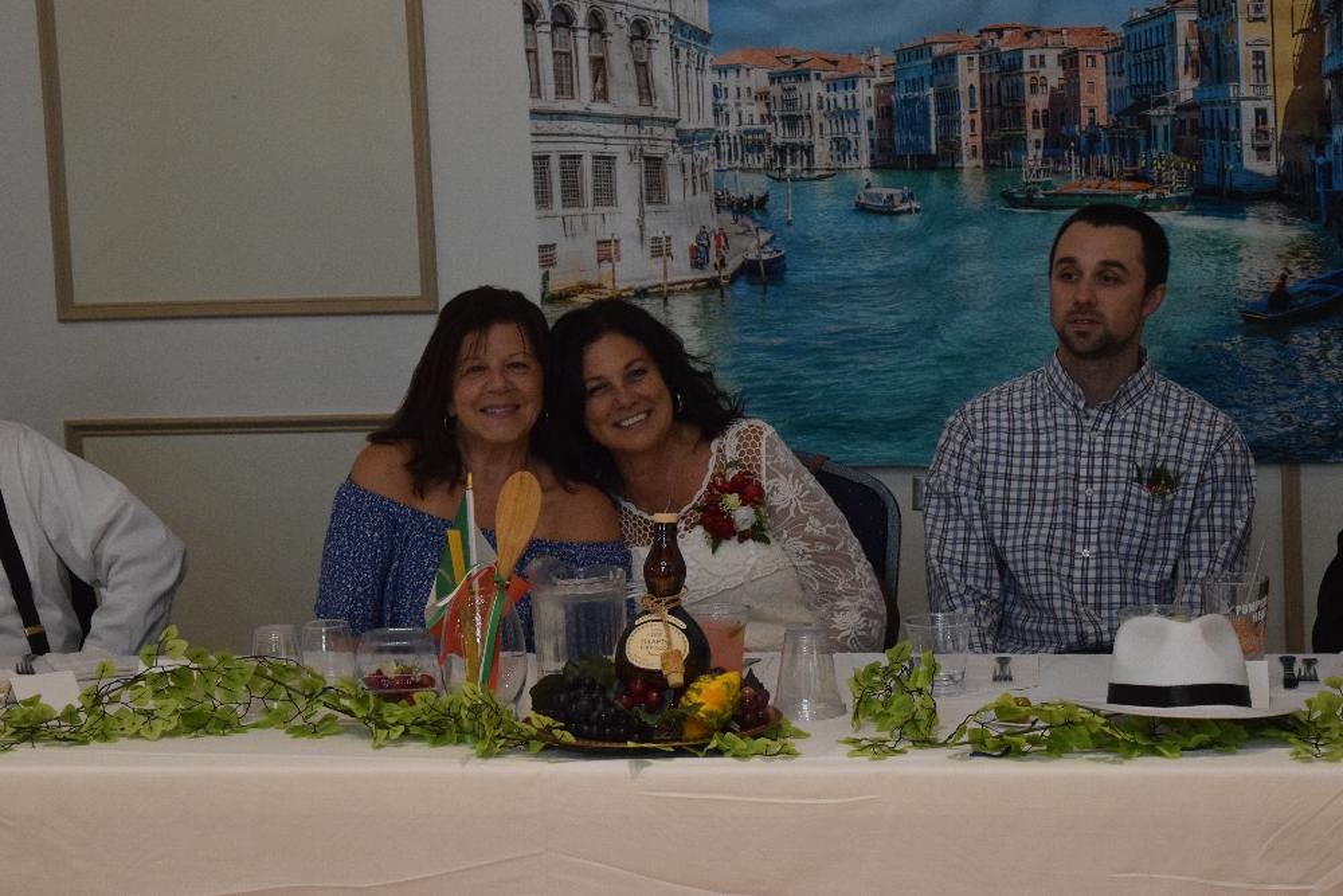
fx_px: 3078
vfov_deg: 16.6
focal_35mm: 82
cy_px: 448
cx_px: 672
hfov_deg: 24.6
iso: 2500
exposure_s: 1/60
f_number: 5.6
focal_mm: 55
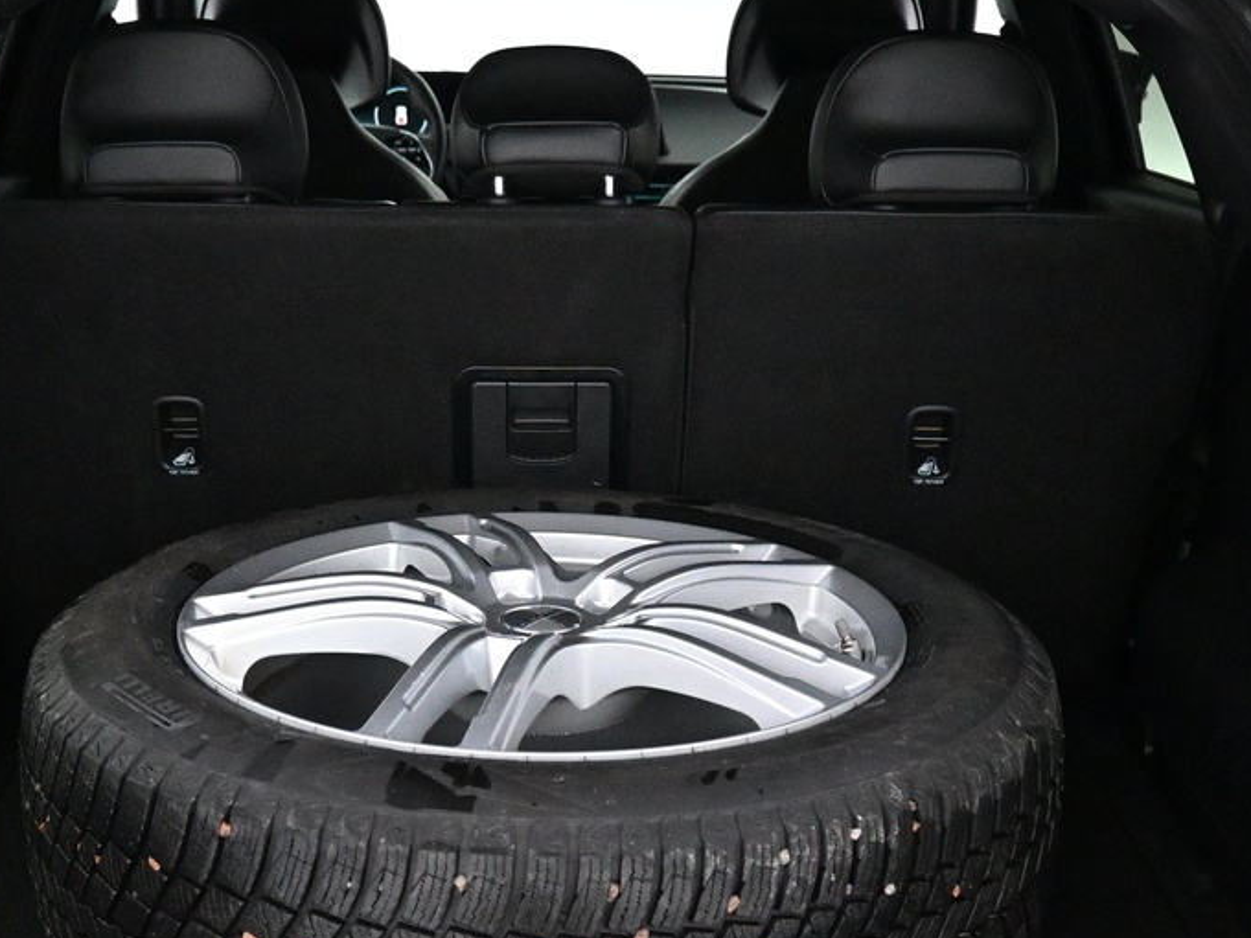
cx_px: 524
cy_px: 601
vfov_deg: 26.5
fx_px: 1988
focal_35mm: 55
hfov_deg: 34.9
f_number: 3.5
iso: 4000
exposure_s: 1/125
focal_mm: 16
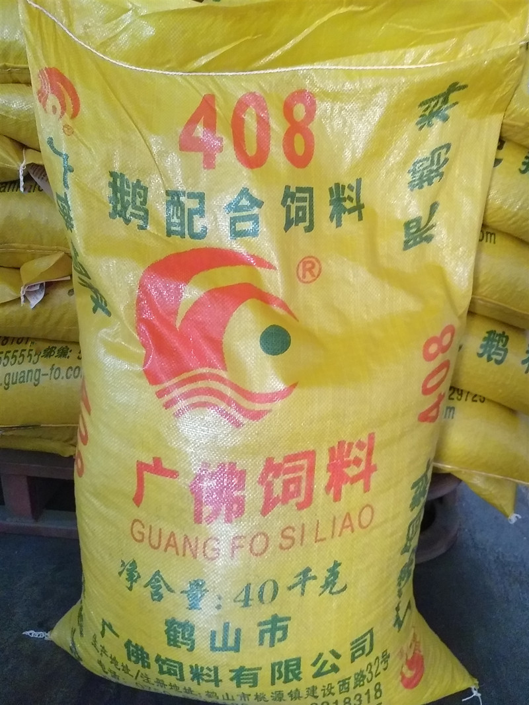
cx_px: 264
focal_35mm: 27
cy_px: 352
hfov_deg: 51.4
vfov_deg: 65.3
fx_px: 550
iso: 1600
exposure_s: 1/15
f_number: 2
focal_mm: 3.66
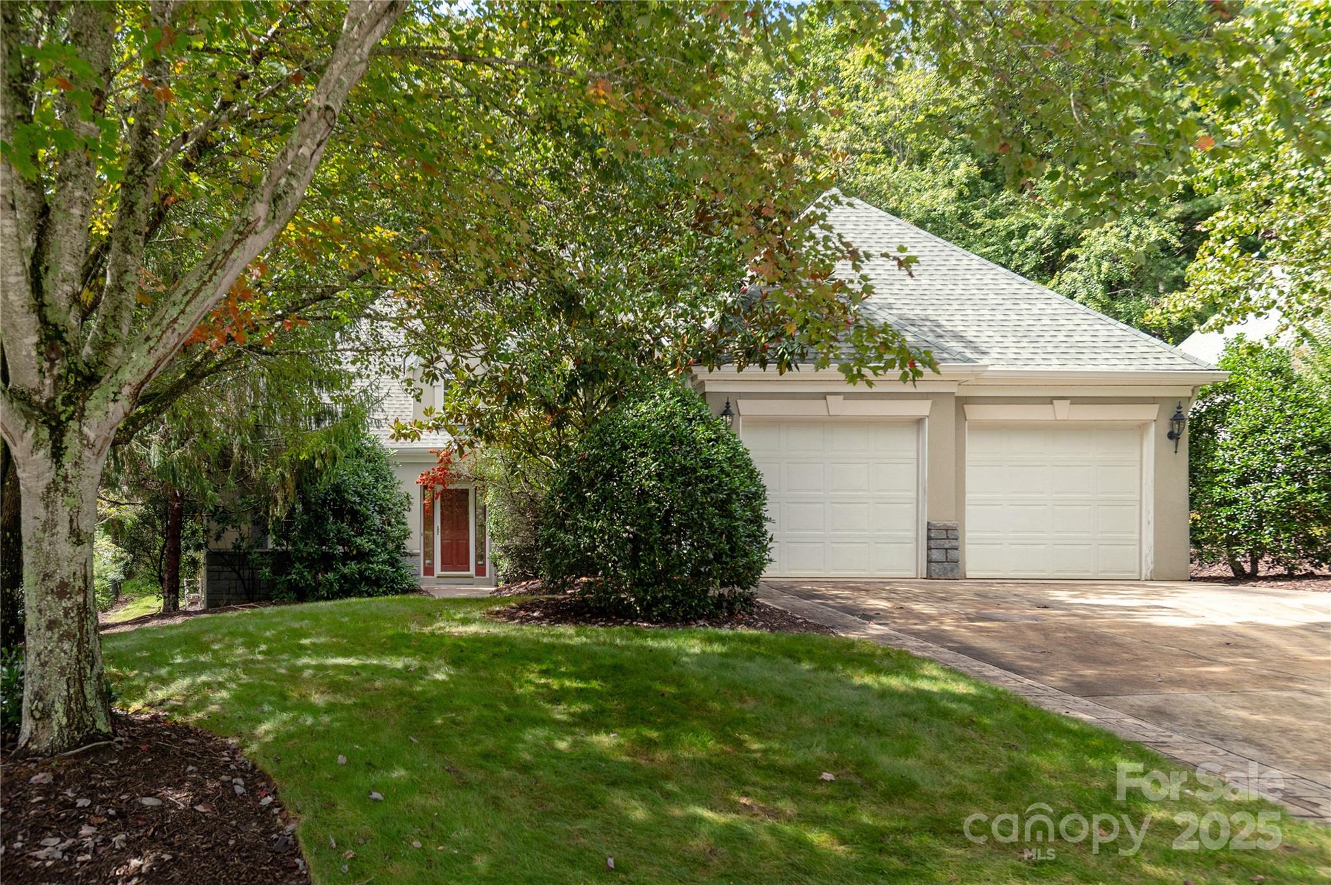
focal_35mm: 17
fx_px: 628
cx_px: 666
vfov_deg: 70.3
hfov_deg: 93.3
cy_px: 442
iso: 320
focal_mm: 17
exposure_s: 1/640
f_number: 7.1
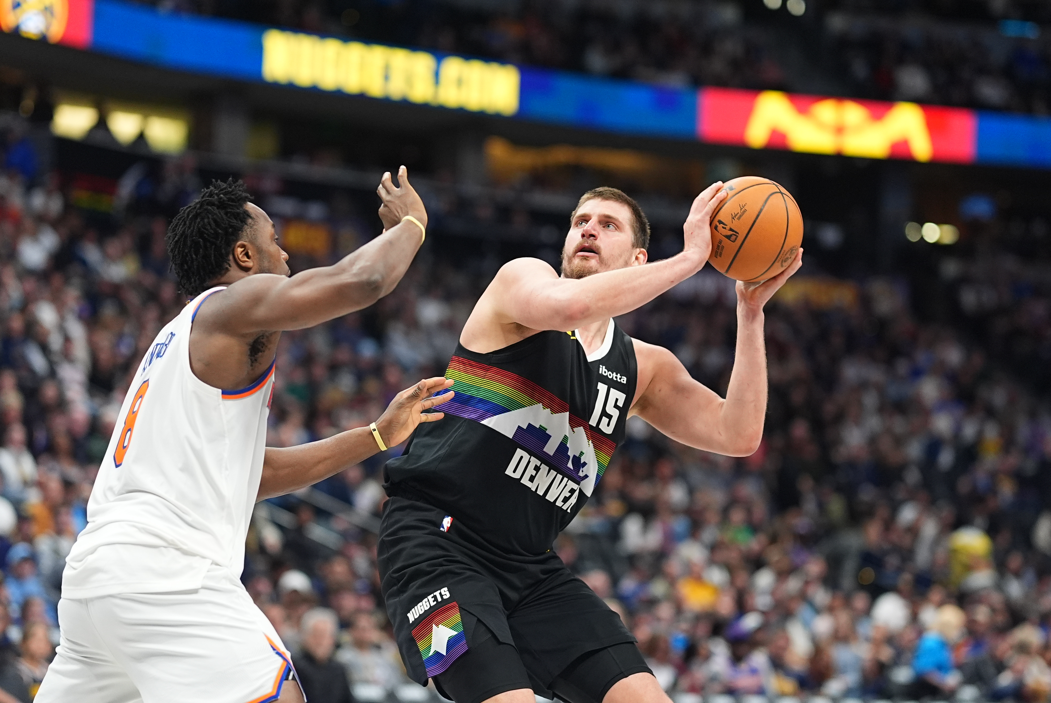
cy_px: 352
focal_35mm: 127
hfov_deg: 16.1
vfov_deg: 10.8
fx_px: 3711
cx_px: 526
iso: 1600
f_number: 1.6
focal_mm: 85
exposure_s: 1/2000
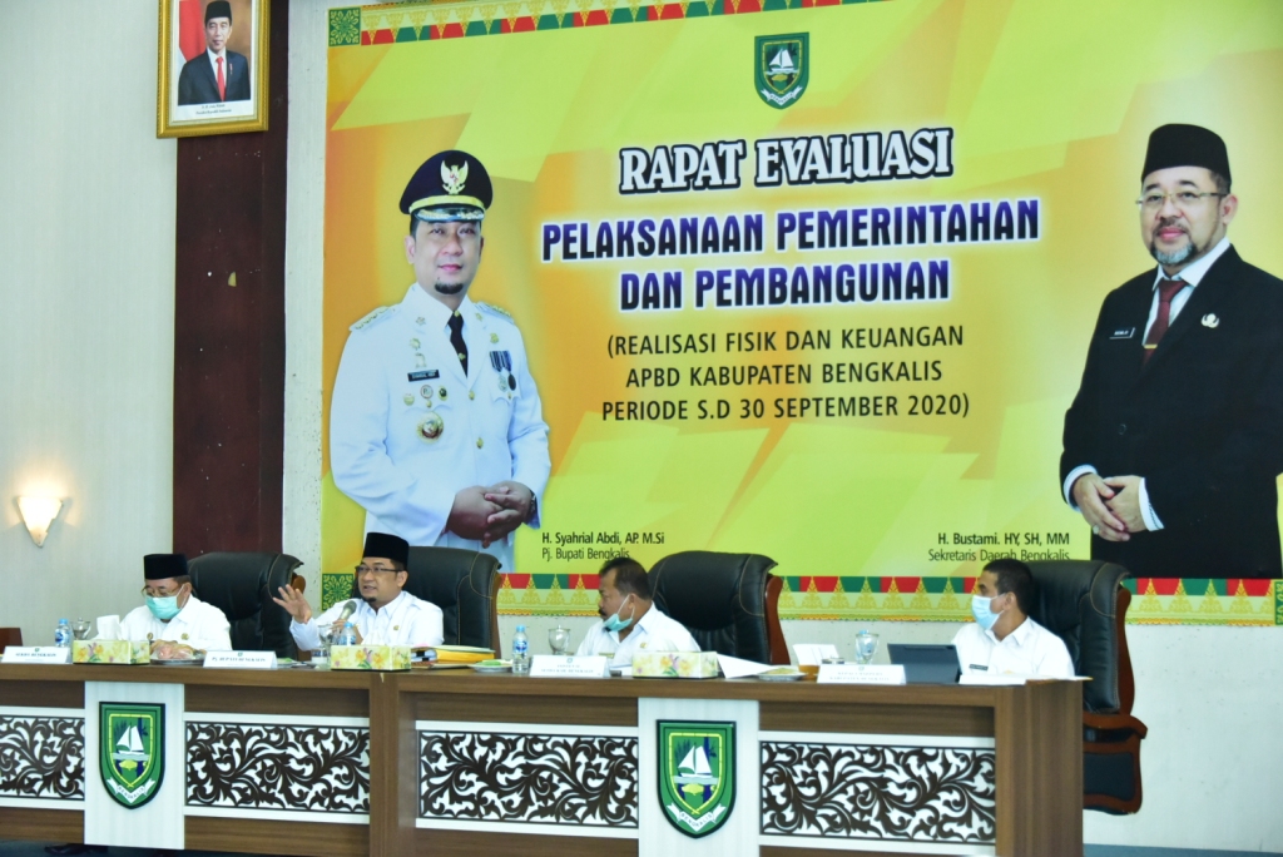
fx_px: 2924
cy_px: 428
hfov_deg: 24.7
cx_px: 642
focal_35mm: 82
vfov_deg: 16.7
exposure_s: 1/200
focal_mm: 82
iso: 10000
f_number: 5.6
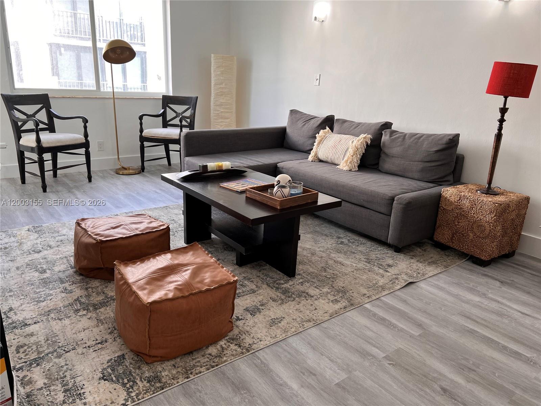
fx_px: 406
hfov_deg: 67.3
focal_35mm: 26
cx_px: 270
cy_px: 203
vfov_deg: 53.1
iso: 40
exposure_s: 1/120
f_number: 1.5
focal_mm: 5.7
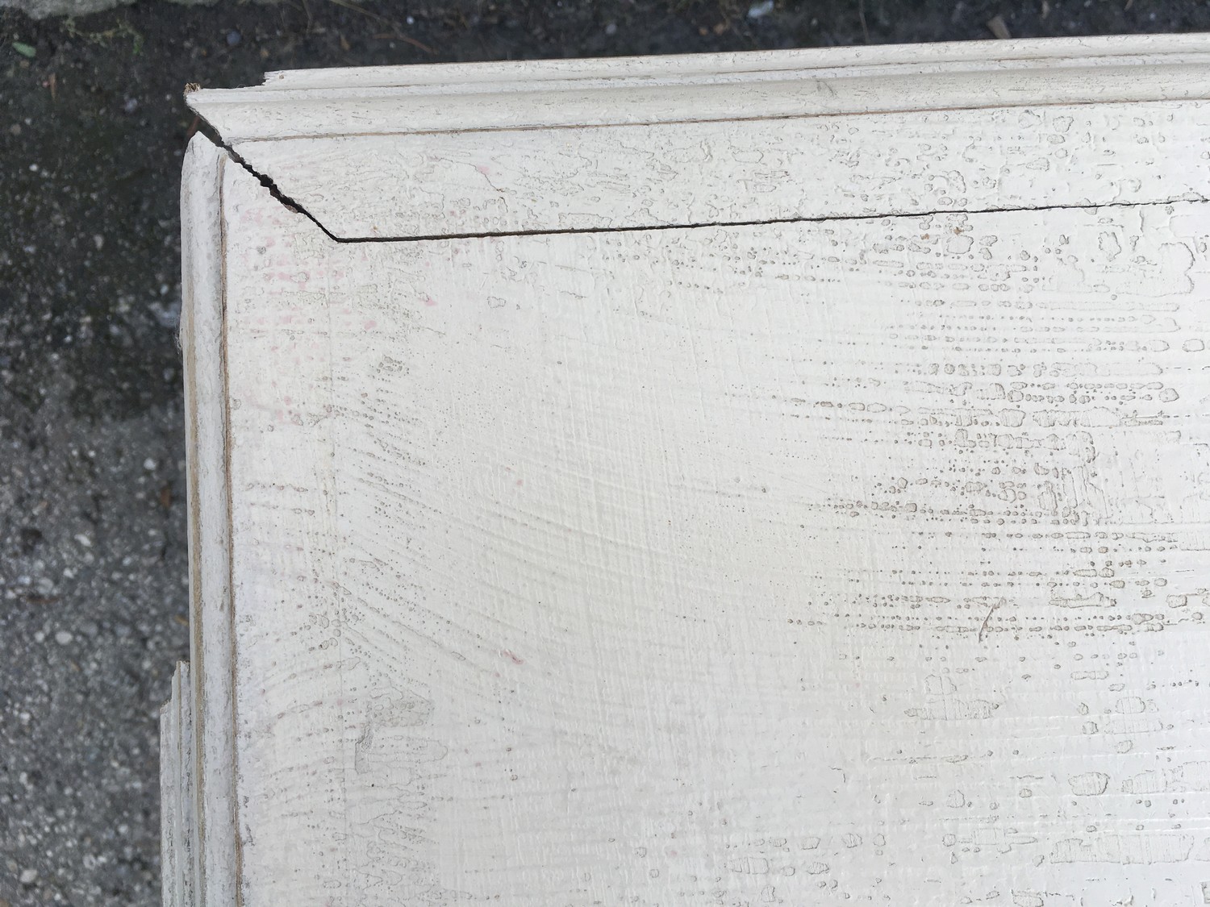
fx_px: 1014
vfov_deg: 48.2
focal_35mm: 29
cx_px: 605
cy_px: 454
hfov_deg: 61.7
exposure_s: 1/306
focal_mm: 4.15
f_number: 2.2
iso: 25
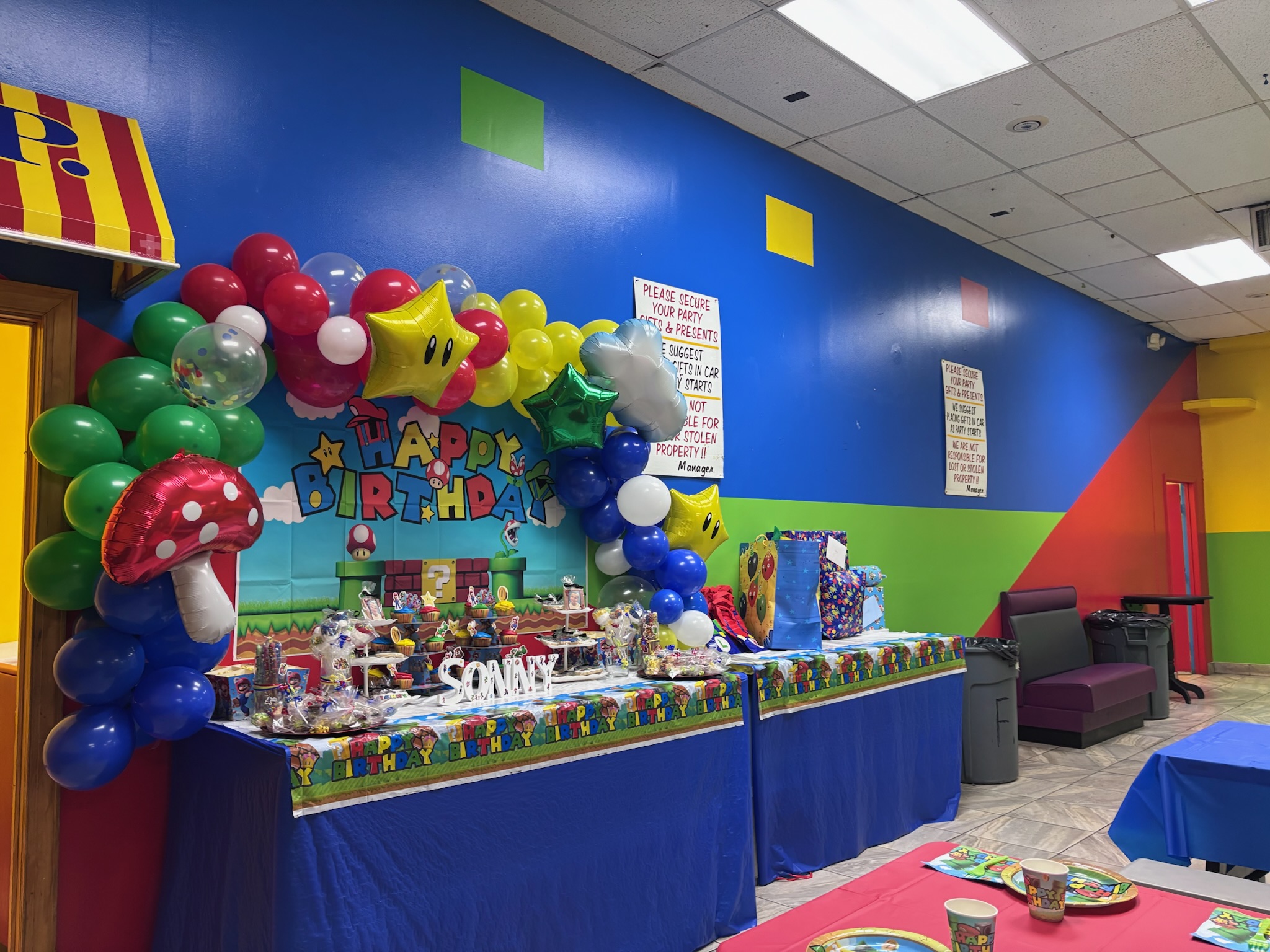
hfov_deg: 67.3
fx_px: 954
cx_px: 635
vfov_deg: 53.1
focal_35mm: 26
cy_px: 476
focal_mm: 5.96
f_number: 1.6
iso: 200
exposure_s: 1/60
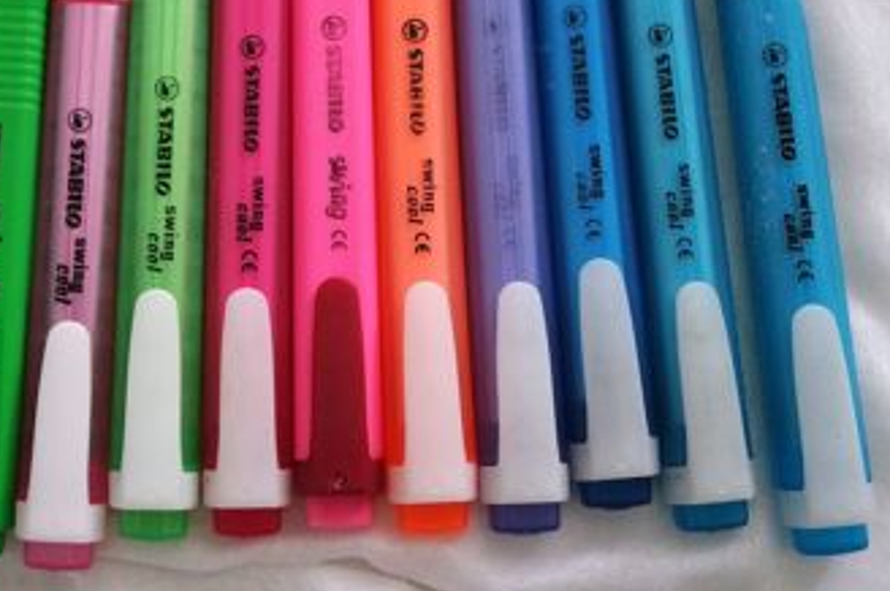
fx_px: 1556
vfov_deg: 21.5
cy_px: 201
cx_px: 307
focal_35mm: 63
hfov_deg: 31.7
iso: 1600
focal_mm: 28
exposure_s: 1/50
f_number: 4
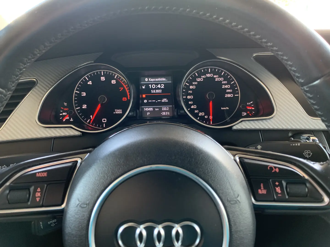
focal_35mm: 26
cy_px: 124
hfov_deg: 67.3
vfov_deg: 53.1
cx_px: 165
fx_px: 248
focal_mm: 4.25
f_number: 1.8
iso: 400
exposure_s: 1/59
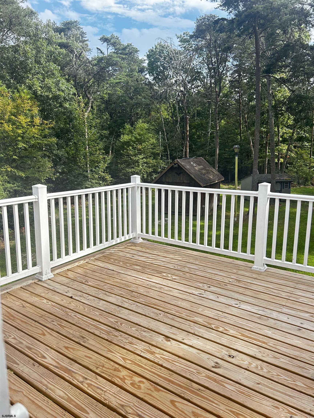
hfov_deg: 53.1
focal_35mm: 26
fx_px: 314
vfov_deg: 67.3
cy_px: 209
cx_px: 157
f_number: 1.5
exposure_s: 1/840
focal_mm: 5.7
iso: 50
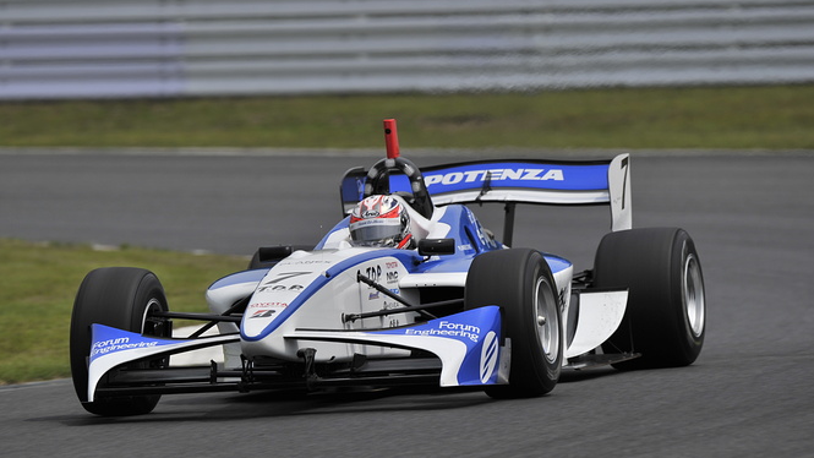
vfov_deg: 2.1
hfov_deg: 3.8
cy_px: 269
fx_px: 12259
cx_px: 383
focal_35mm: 568
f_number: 7.1
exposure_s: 1/320
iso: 200
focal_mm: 500
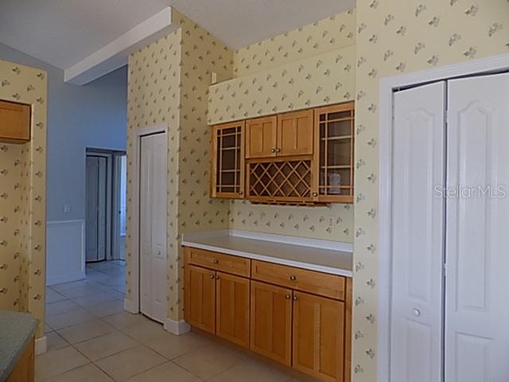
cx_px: 254
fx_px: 338
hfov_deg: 73.9
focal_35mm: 23
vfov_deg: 58.9
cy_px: 191
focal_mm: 4
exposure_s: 1/30
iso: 140
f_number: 3.1
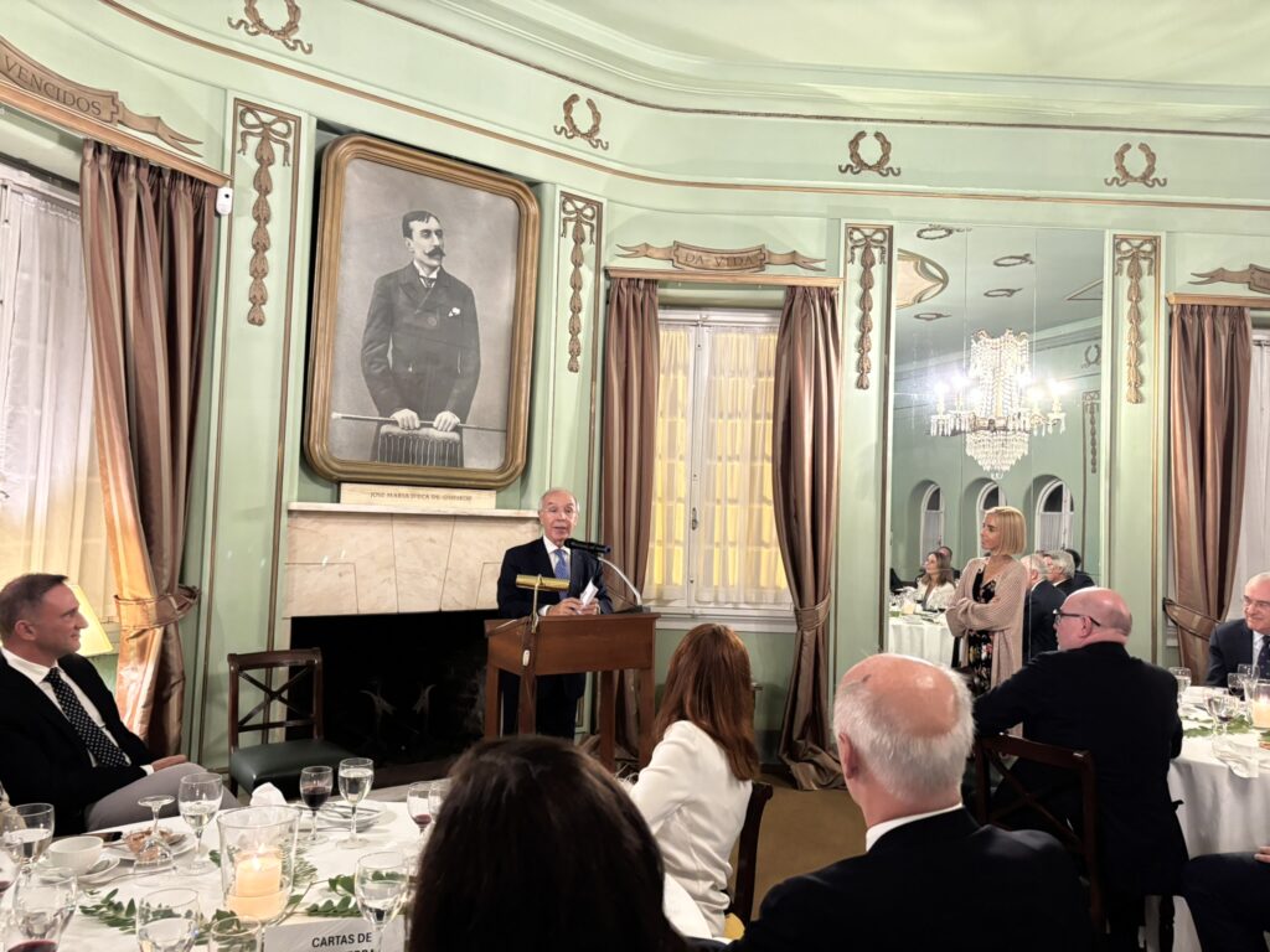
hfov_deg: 67.3
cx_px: 635
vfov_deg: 53.1
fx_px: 954
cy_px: 476
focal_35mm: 26
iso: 500
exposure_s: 1/33
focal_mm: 5.96
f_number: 1.6
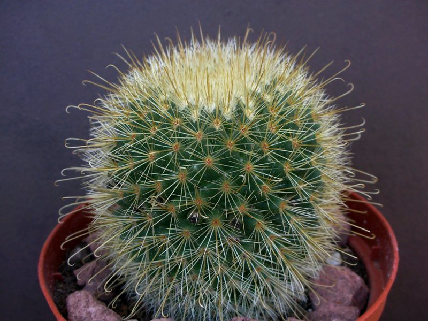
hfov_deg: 36.2
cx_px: 214
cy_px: 160
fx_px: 655
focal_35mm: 53
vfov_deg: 27.5
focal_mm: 8.8
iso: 50
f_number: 3.7
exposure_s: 1/22.1
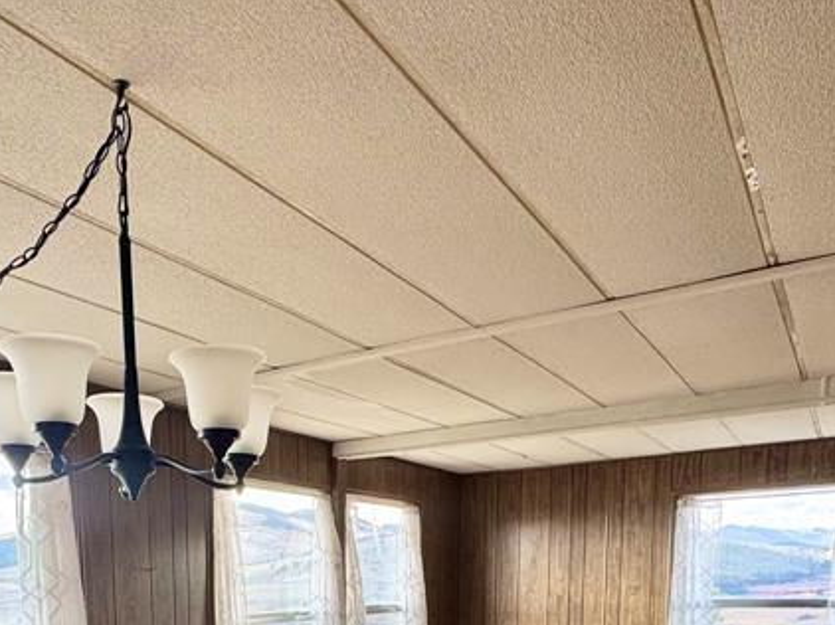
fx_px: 820
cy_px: 690
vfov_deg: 35.6
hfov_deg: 52.8
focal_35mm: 34
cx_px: 267
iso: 40
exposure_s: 1/99
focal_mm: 2.22
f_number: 2.2
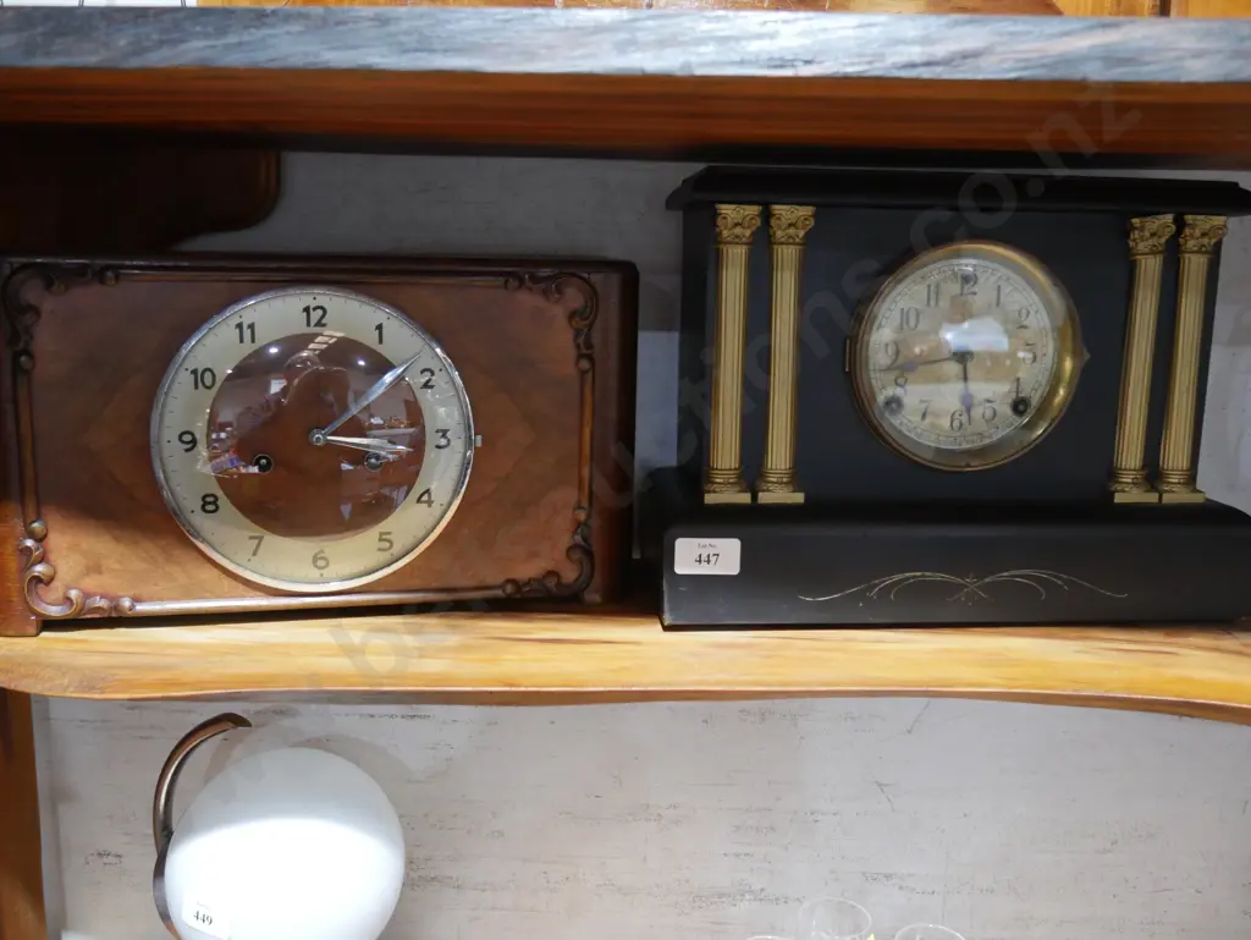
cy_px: 470
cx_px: 626
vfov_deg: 44.2
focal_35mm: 32
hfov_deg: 56.8
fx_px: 1157
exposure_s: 1/60
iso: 1600
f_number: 3.6
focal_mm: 16
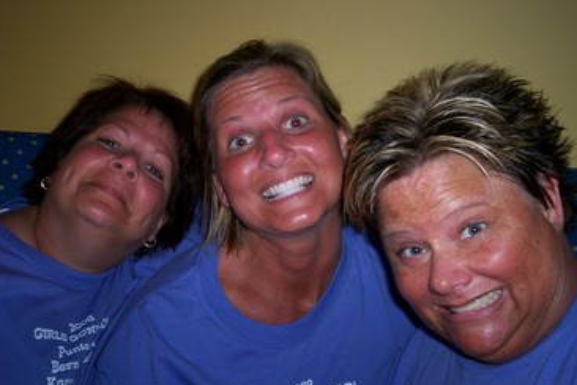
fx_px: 641
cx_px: 294
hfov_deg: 48.5
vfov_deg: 33.4
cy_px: 193
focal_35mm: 40
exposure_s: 1/64
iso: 140
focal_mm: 5.9
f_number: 4.5
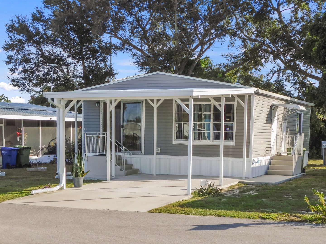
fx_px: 556
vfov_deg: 24.8
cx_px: 163
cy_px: 122
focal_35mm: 59
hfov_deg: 32.7
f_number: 4
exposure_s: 1/500
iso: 125
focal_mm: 10.4
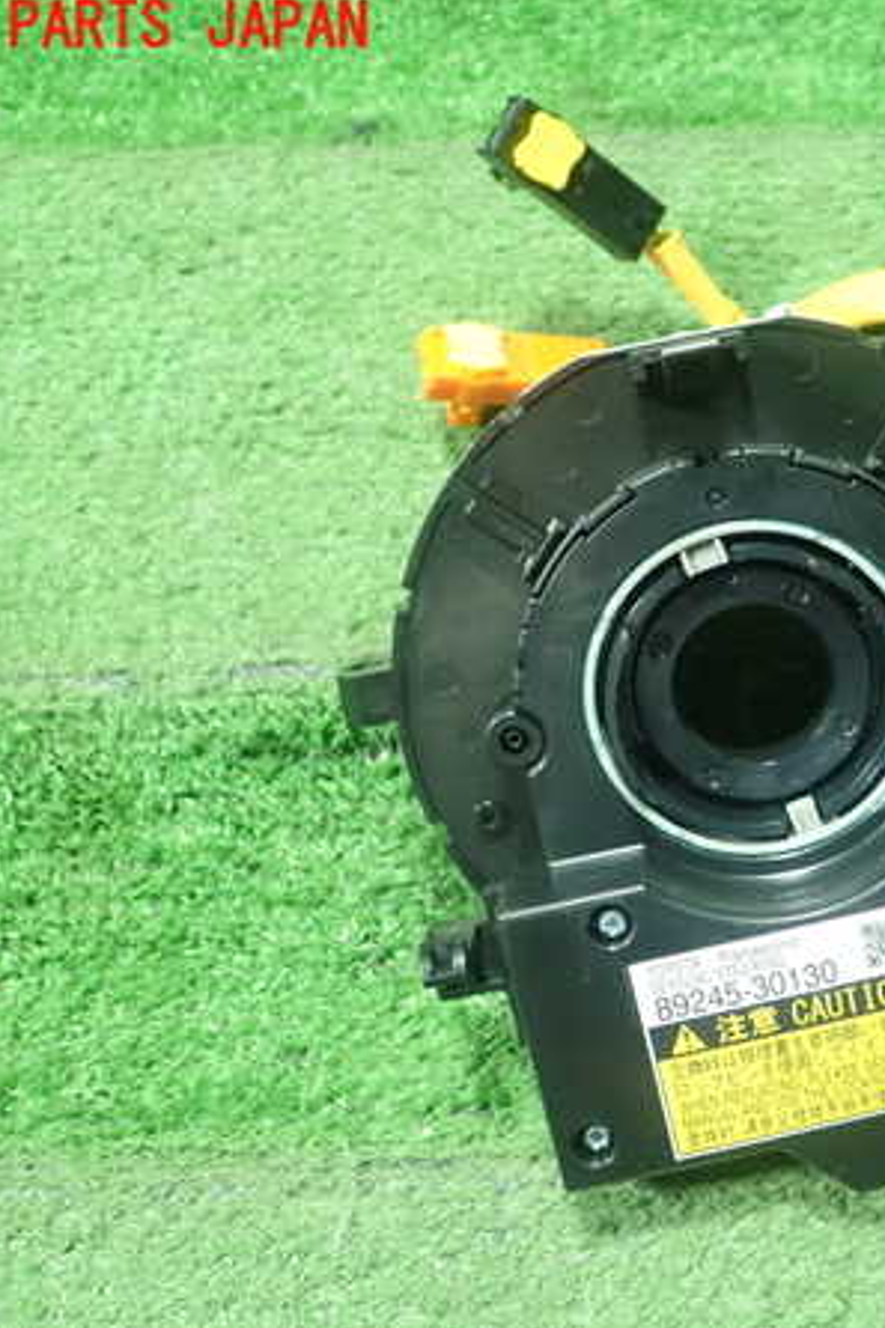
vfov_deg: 46.4
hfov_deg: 31.0
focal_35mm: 42
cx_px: 721
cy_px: 661
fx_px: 1550
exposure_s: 1/100
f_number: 2.3
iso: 800
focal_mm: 5.5
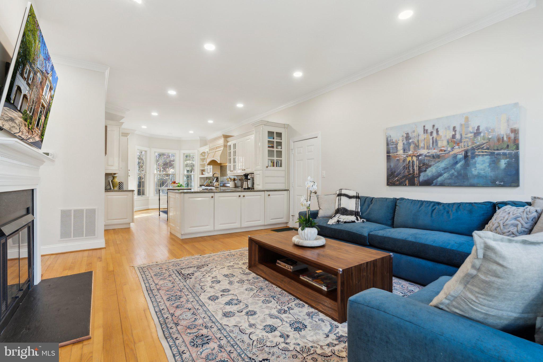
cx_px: 272
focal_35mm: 16
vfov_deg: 72.0
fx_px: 249
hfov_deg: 95.0
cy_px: 181
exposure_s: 1/6
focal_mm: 16.5
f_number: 7.1
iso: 200
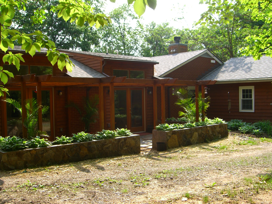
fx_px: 299
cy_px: 102
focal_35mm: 38
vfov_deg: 37.7
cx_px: 136
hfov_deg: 49.0
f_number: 4
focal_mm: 7.9
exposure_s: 1/250
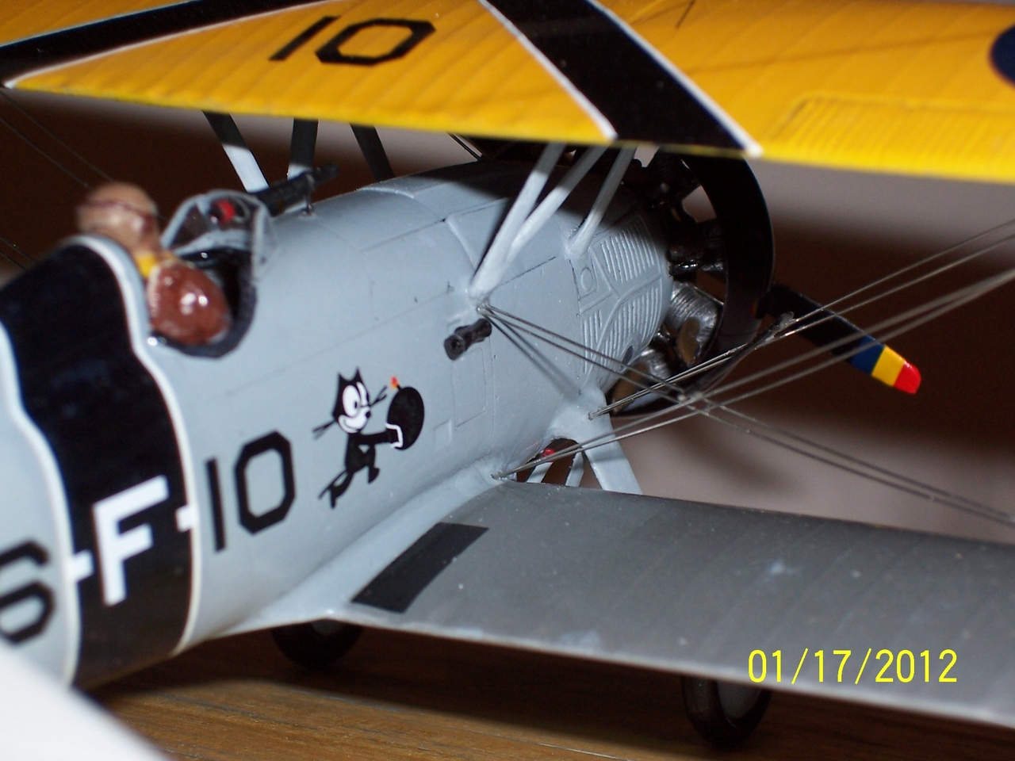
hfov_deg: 19.3
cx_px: 508
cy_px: 380
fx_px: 2991
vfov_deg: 14.5
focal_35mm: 102
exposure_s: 1/90
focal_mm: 16.8
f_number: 4.6
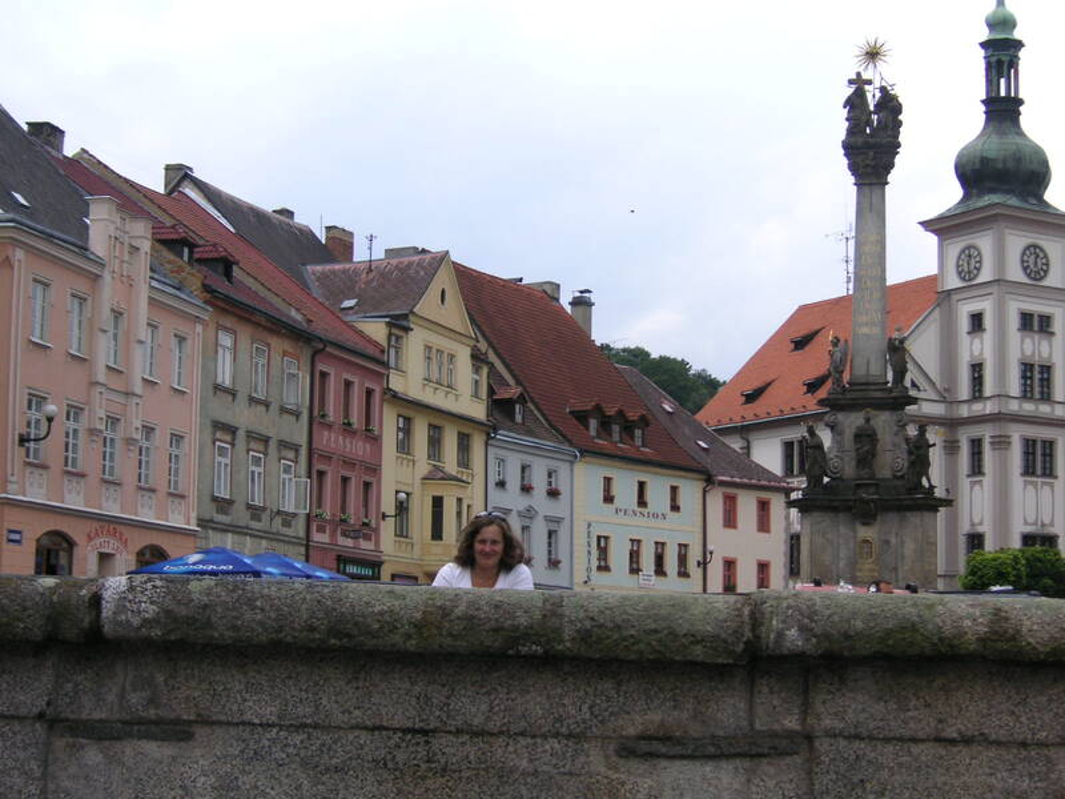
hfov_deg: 29.4
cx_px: 532
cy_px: 400
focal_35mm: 66
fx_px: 2031
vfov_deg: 22.3
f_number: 4
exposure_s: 1/350
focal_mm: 11
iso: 50
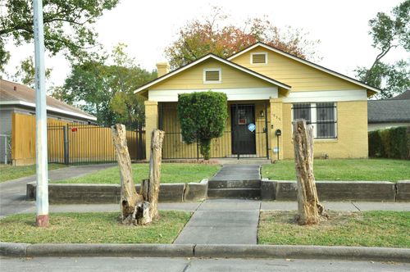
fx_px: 512
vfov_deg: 29.8
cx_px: 205
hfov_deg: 43.7
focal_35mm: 45
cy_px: 136
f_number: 7.1
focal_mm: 30
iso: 200
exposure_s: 1/100
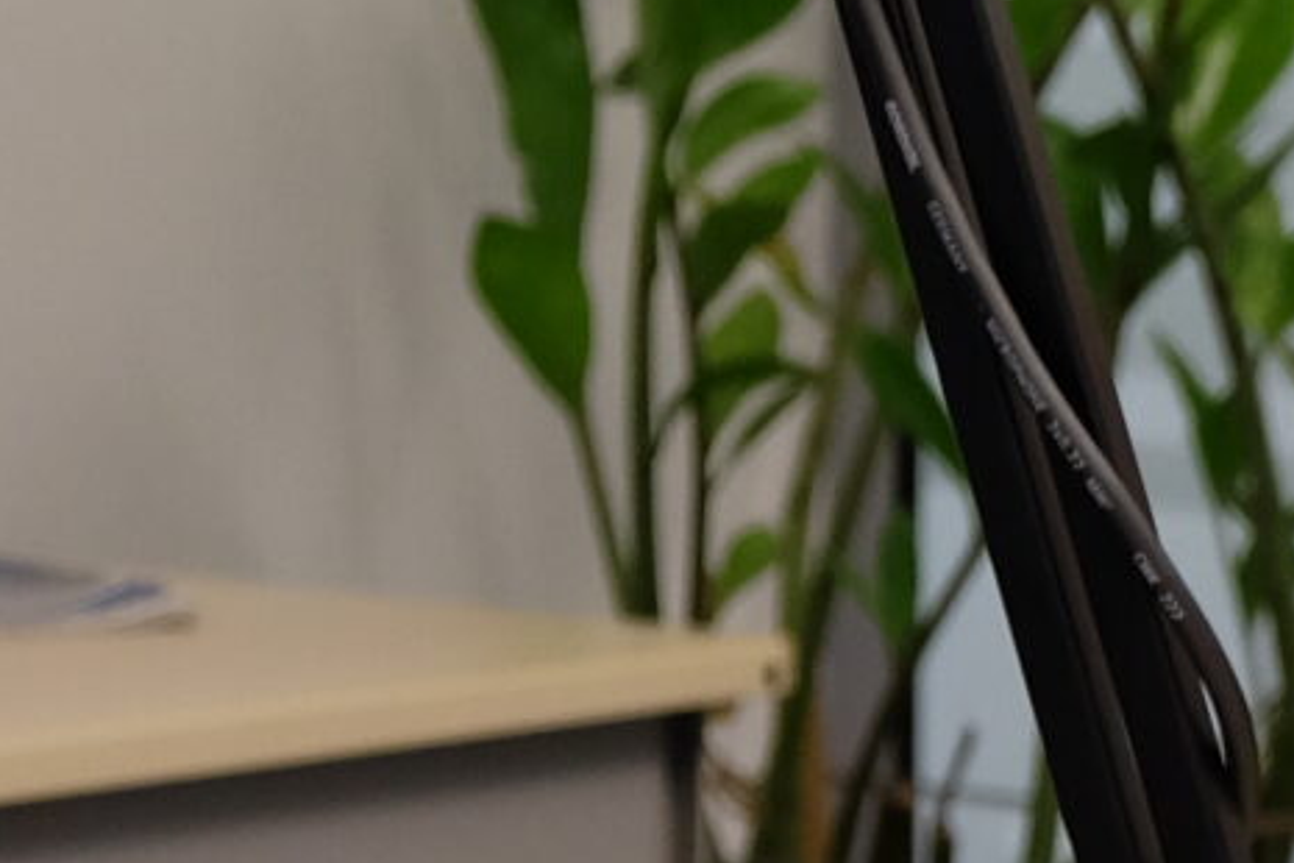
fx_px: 8303
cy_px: 728
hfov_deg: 8.1
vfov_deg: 5.9
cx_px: 3328
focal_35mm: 231
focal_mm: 27.7
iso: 640
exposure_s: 1/60
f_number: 3.2
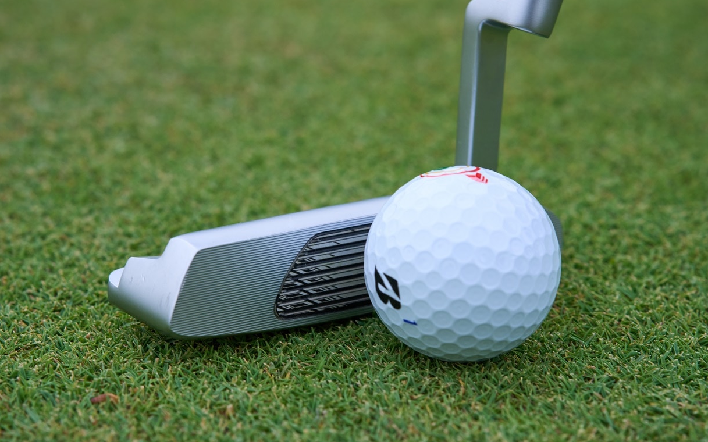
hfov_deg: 20.2
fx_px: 1987
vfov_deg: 12.7
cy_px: 218
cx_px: 357
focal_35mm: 103
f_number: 10
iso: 250
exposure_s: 1/200
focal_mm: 100
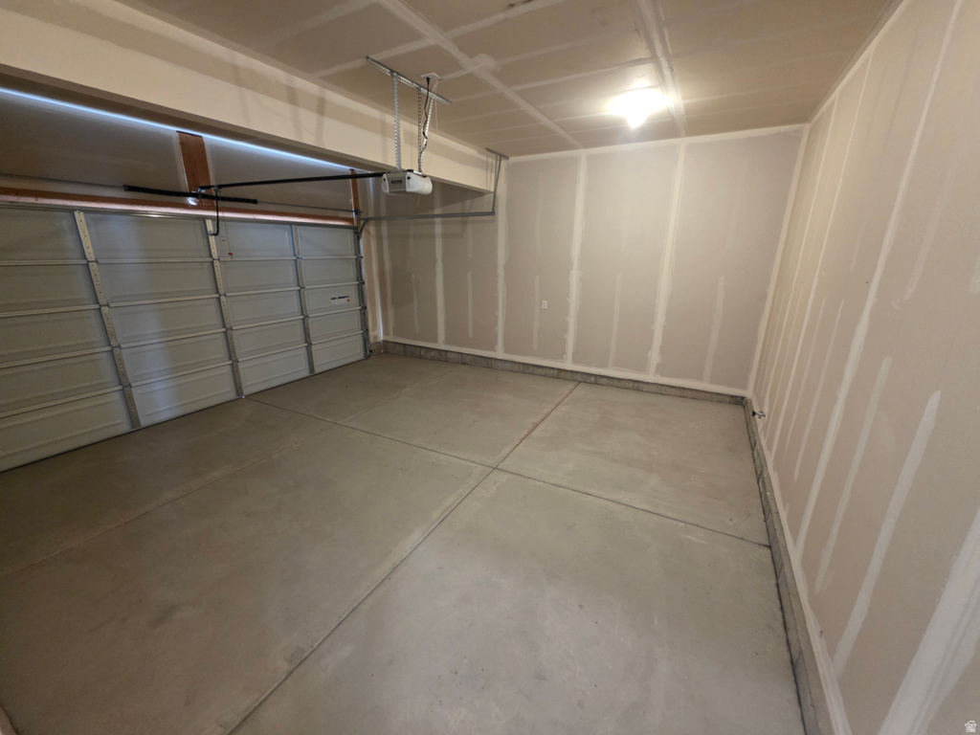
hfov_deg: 106.2
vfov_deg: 89.9
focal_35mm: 13
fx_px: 368
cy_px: 368
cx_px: 490
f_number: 1.9
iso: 640
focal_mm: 2.2
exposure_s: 1/60
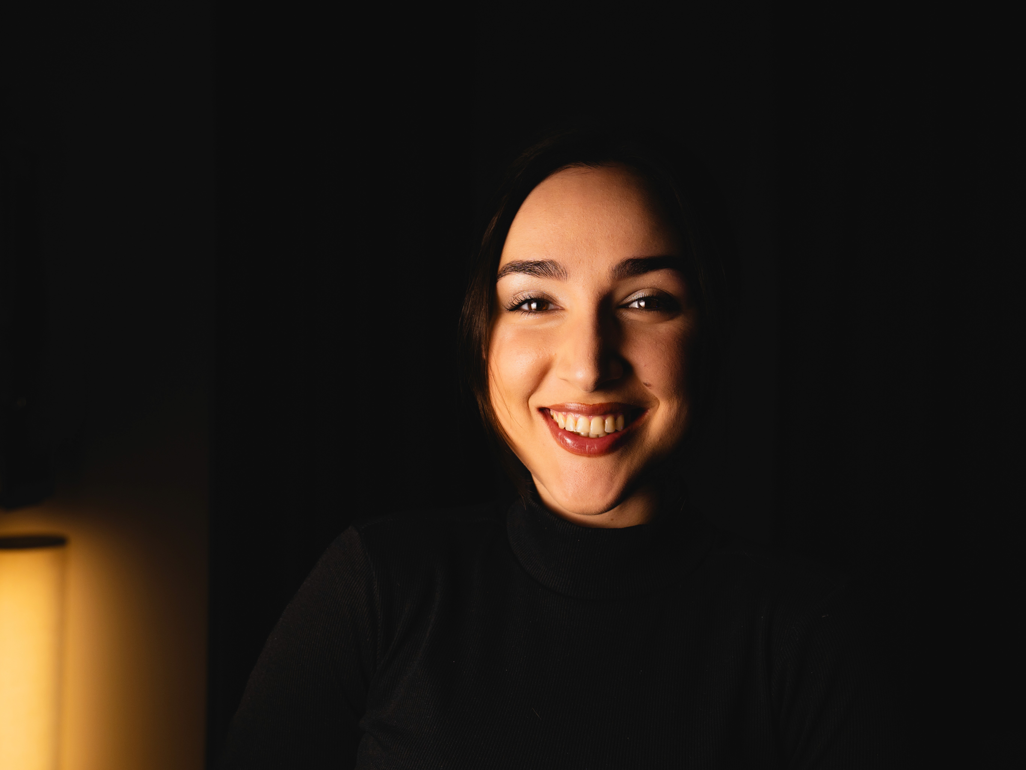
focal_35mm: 46
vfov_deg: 31.5
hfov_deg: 41.2
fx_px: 1363
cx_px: 547
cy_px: 388
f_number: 3.2
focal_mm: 28
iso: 100
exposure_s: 1/200
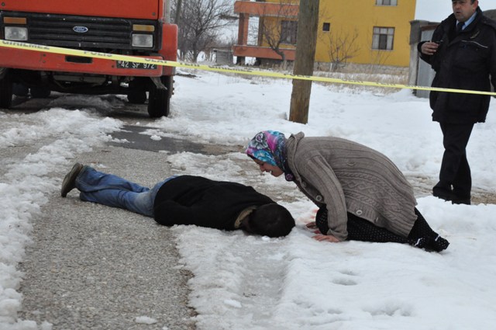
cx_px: 248
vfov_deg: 13.0
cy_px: 165
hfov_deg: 19.5
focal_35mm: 105
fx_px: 1445
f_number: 11
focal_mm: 70
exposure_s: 1/2000
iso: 3200
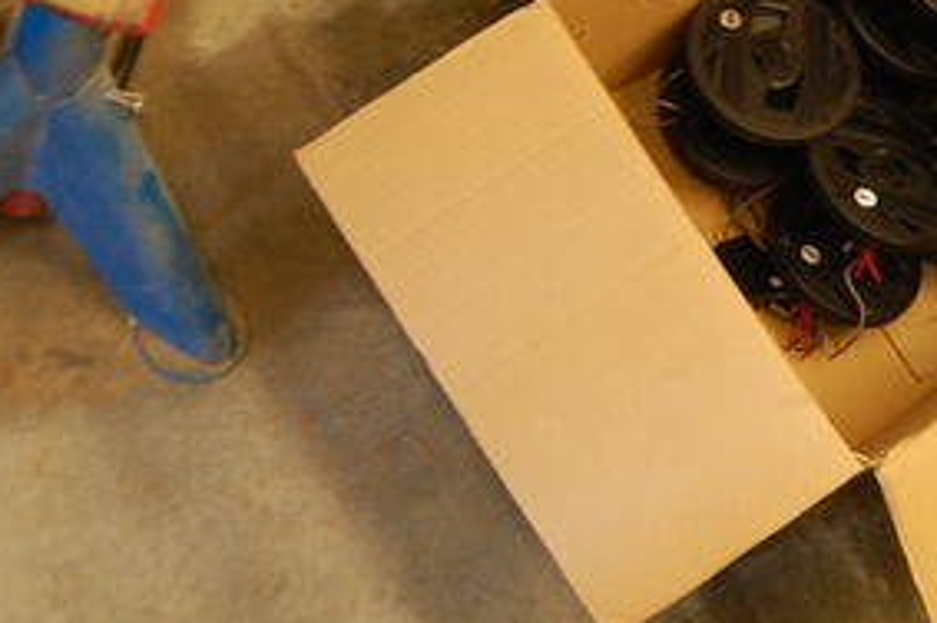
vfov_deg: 21.9
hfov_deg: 31.3
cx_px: 858
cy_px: 109
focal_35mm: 61
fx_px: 1586
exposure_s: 1/15
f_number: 3.5
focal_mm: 18
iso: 800
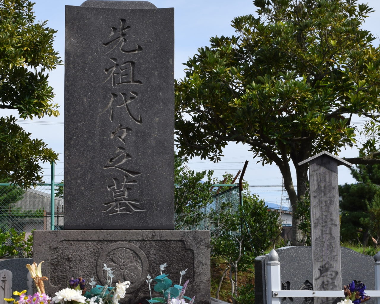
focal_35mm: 82
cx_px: 157
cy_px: 185
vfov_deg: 18.7
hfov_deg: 23.3
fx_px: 922
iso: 200
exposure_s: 1/400
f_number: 10
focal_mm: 29
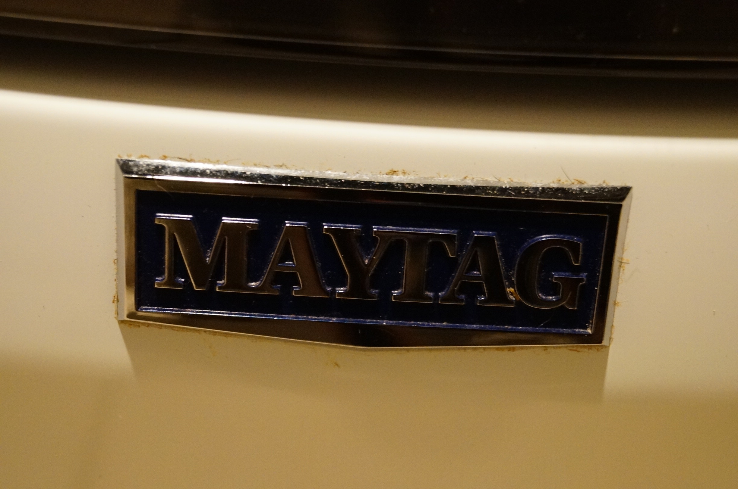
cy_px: 244
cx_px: 369
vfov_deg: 20.1
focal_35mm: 68
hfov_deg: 29.9
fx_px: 1382
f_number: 5.6
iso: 3200
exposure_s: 1/40
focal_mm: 45
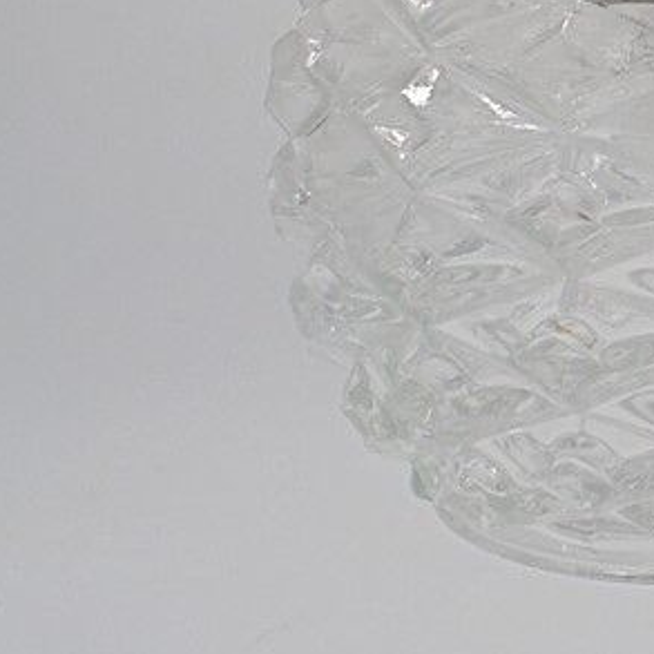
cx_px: 706
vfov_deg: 15.8
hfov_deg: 16.4
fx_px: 2202
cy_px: -254
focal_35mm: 103
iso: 100
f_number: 4.2
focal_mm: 6.9
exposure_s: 1/80
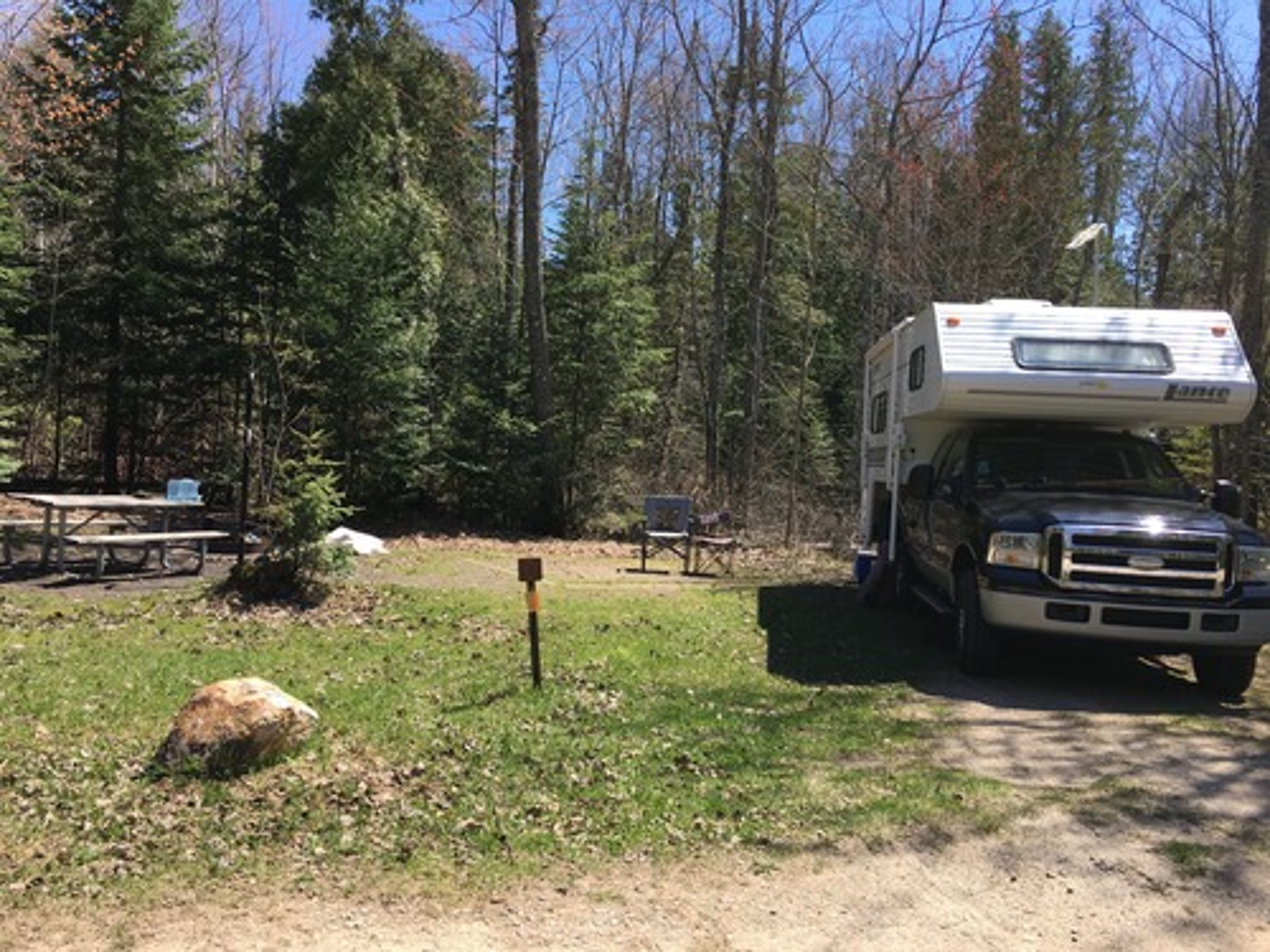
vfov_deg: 48.2
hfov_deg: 61.7
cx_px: 635
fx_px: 1064
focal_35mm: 29
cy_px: 476
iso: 25
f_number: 2.2
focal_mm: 4.15
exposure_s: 1/769
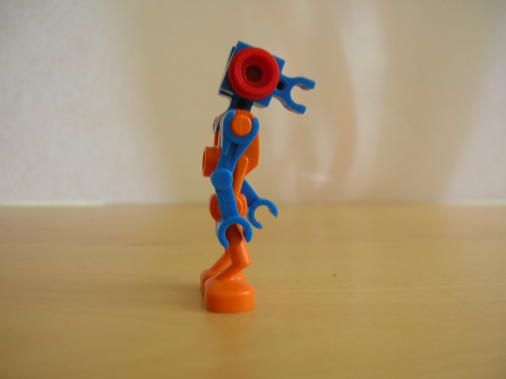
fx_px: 511
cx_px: 253
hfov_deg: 52.7
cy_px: 190
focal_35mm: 35
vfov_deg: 40.6
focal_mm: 5.8
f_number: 2.8
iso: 50
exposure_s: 1/12.2
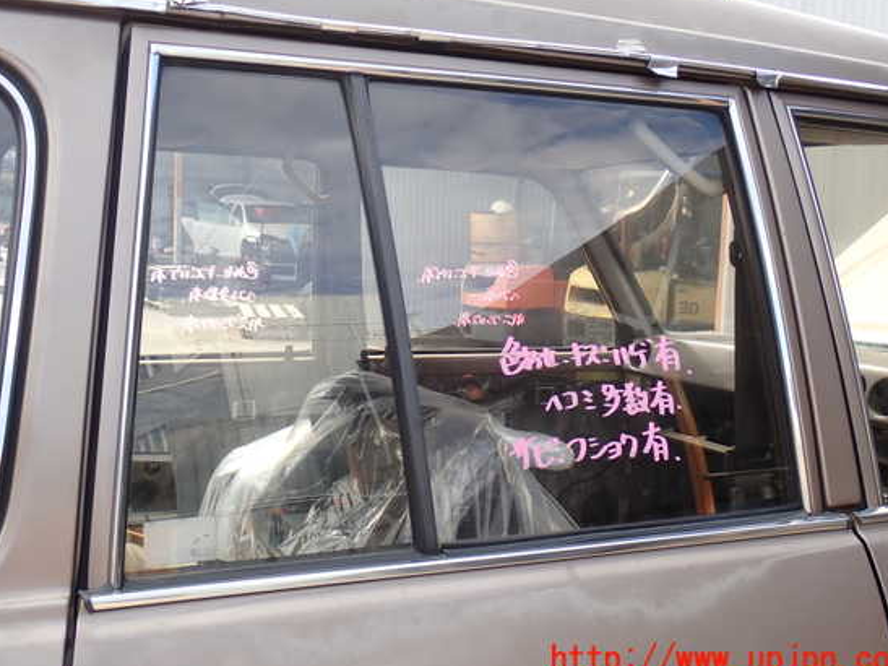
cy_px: 315
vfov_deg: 32.2
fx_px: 1154
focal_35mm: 45
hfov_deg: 42.1
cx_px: 430
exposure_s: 1/160
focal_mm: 7.31
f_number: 4
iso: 100
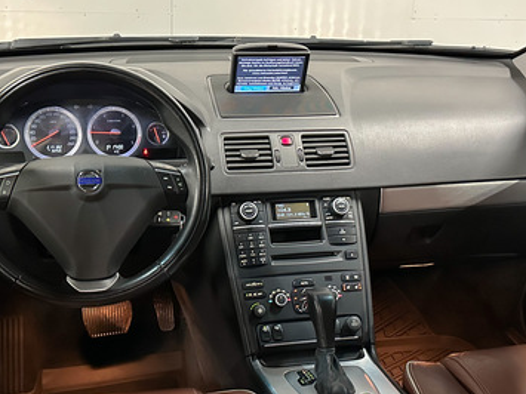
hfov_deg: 42.9
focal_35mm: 44
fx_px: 668
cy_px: 200
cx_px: 228
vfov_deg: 32.9
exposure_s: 1/50
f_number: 1.78
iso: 800
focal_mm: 6.86
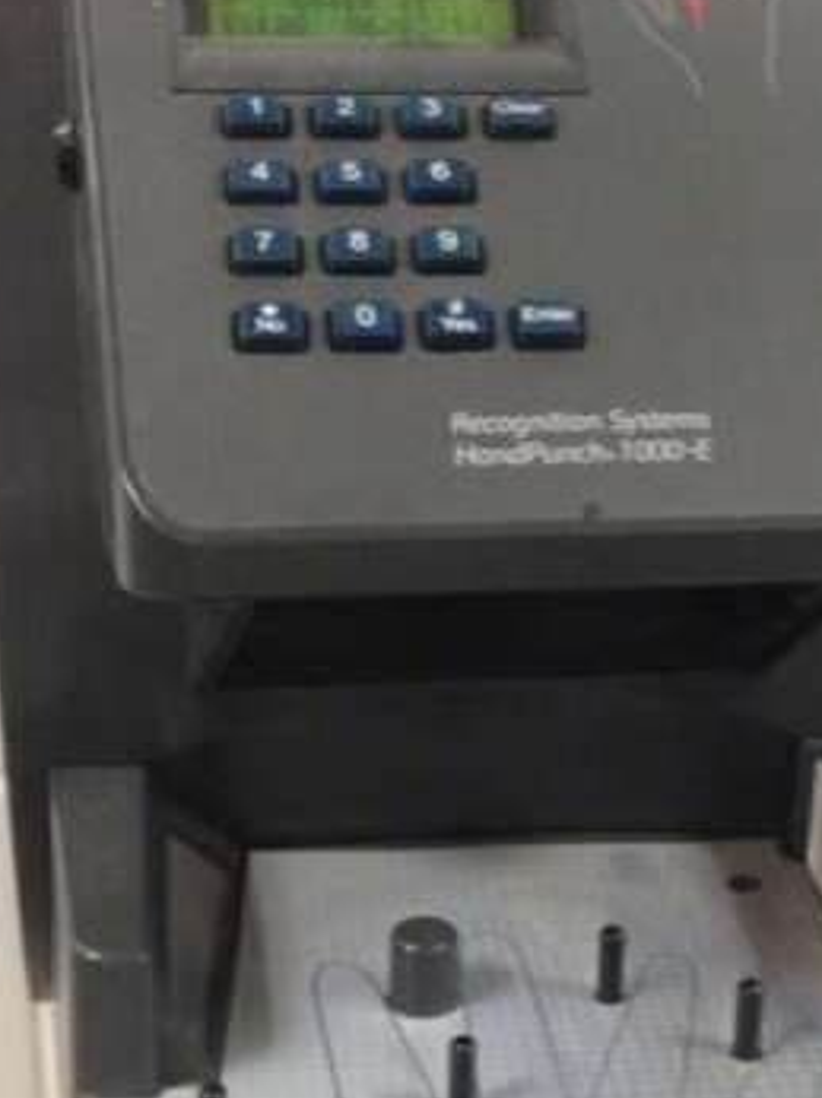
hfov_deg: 18.1
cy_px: 743
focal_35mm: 81
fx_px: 2568
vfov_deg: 24.0
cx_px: 546
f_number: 2.4
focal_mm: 4.28
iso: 200
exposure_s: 1/20
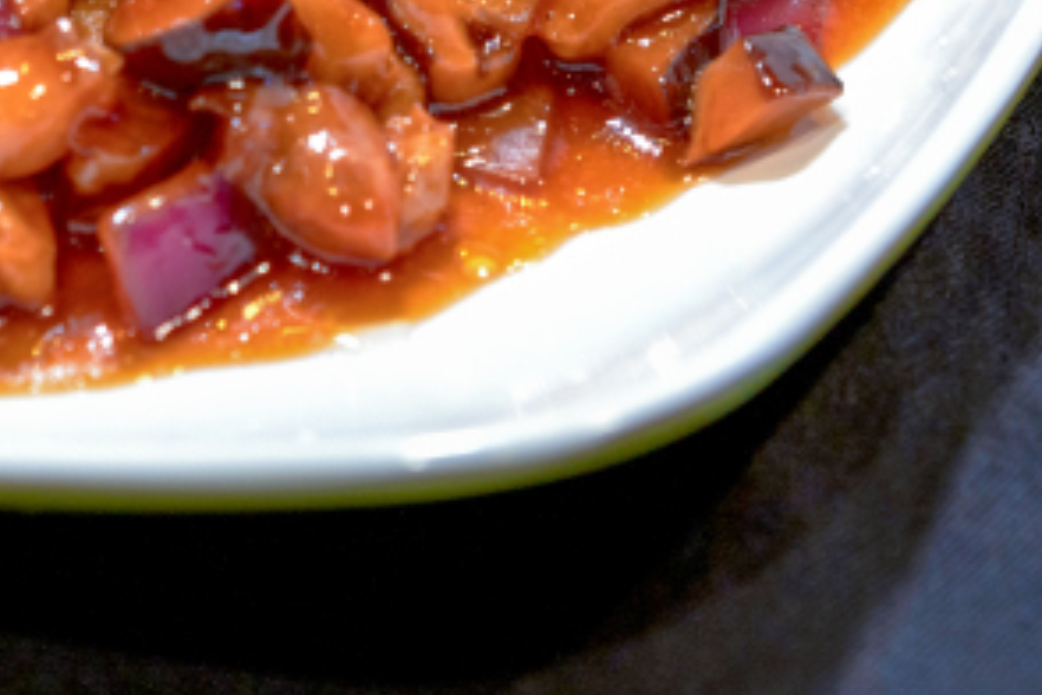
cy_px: -168
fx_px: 8567
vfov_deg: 4.6
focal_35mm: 296
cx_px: -113
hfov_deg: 6.9
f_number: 4
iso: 400
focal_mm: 85
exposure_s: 1/30
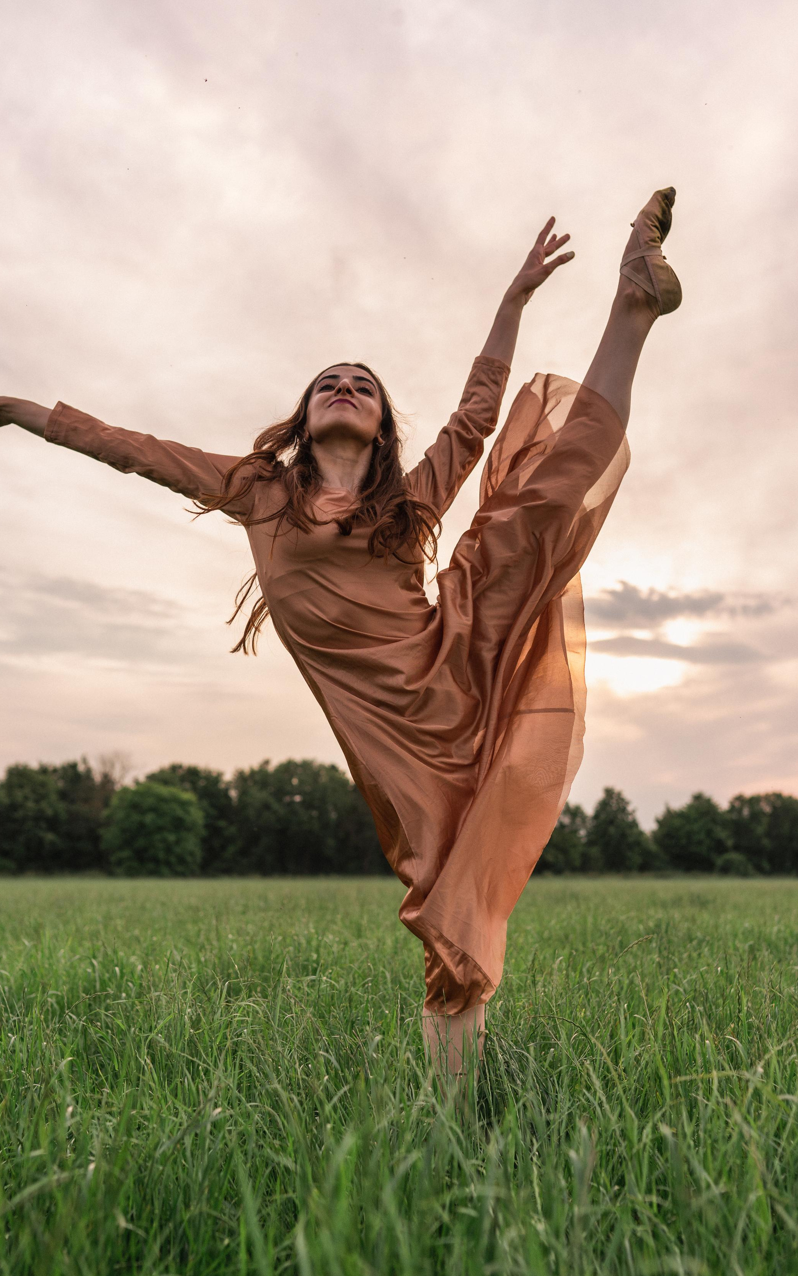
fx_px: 1531
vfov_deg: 45.1
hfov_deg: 29.2
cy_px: 743
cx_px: 417
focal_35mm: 44
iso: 320
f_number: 2.8
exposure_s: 1/1000
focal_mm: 35
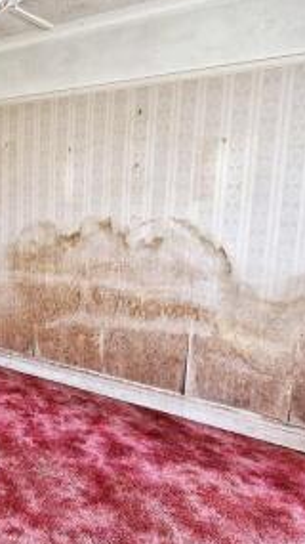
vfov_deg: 66.0
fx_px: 418
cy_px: 247
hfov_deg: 33.7
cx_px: -47
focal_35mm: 29
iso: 200
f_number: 2.2
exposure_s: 1/60
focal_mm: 2.2
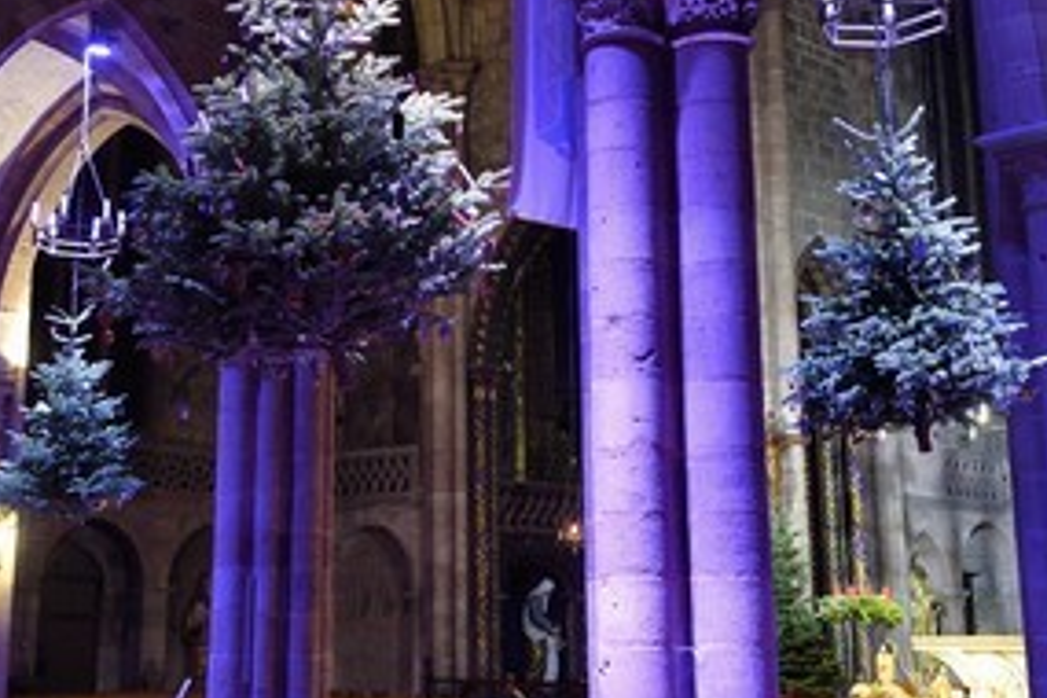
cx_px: 472
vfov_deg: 22.9
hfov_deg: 33.9
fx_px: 1716
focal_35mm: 59
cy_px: 220
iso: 1600
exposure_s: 1/6
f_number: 5
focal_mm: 40
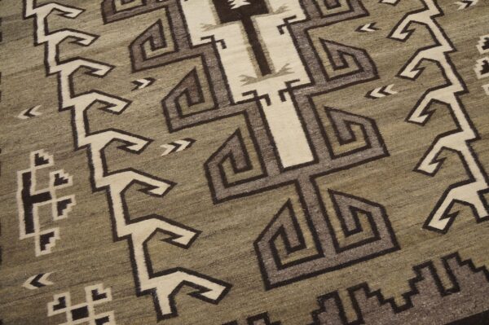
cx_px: 244
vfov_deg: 47.9
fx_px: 366
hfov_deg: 67.4
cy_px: 162
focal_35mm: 27
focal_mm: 18
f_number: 4
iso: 800
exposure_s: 1/60
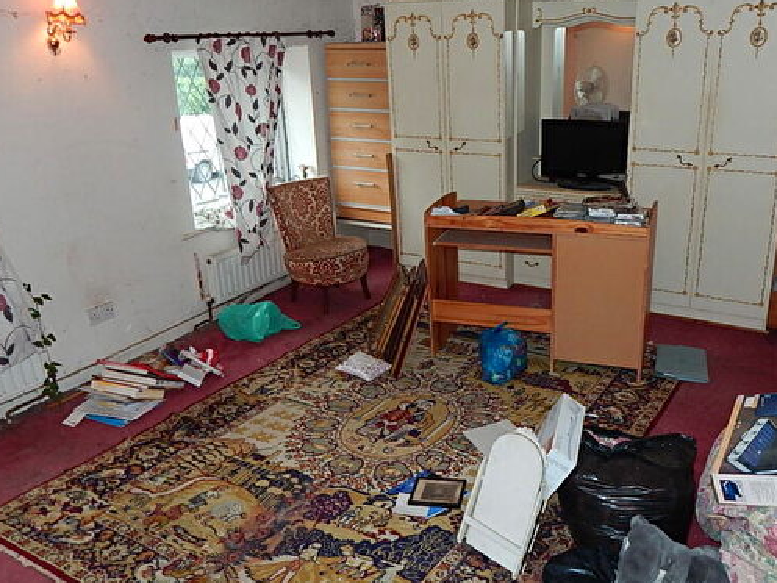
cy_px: 290
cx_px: 453
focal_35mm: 31
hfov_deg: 58.0
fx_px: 696
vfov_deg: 45.5
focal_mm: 4
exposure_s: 1/30
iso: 125
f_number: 3
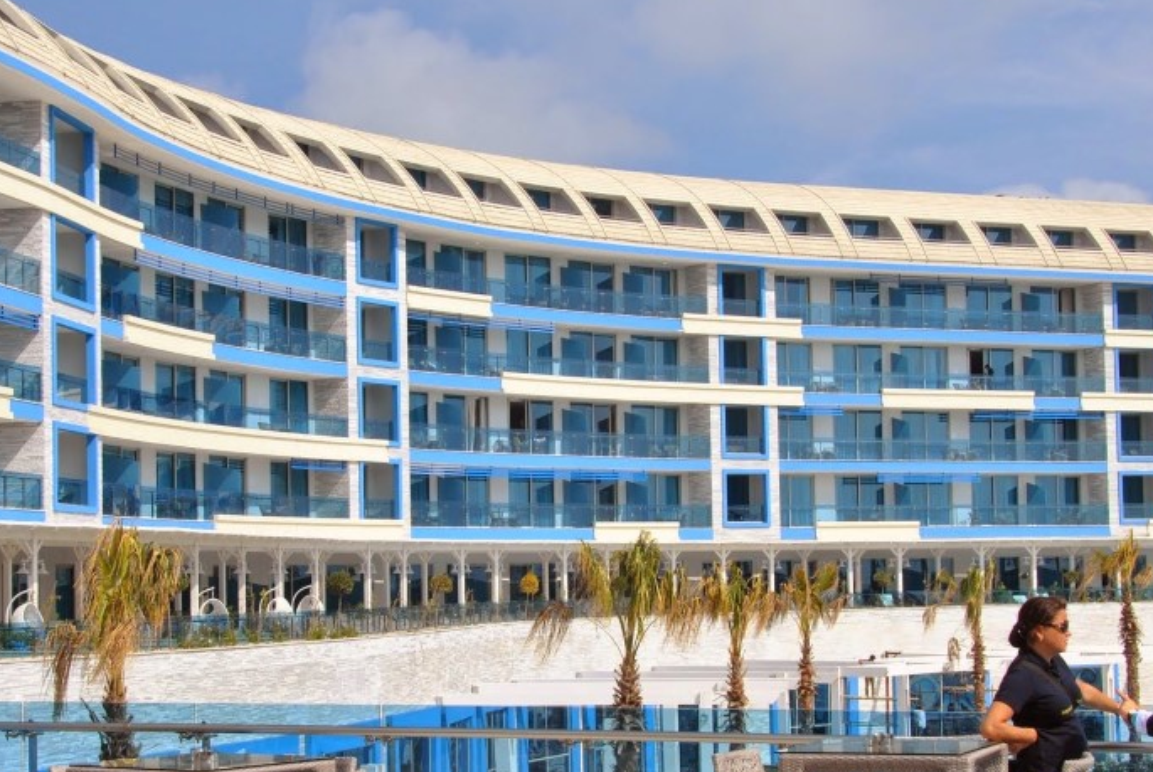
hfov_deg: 29.7
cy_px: 469
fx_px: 2176
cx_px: 523
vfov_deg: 20.1
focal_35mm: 68
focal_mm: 27
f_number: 9
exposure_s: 1/320
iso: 100
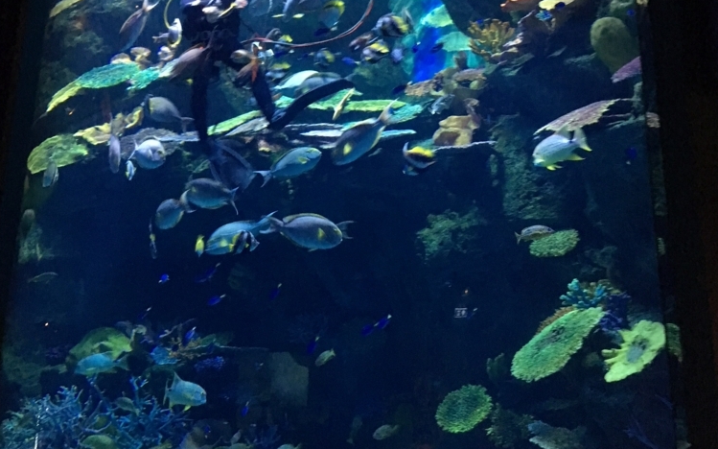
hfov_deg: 47.2
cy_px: 154
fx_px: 822
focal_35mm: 42
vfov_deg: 30.3
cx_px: 354
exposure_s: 1/17
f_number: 2.2
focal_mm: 4.15
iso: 250
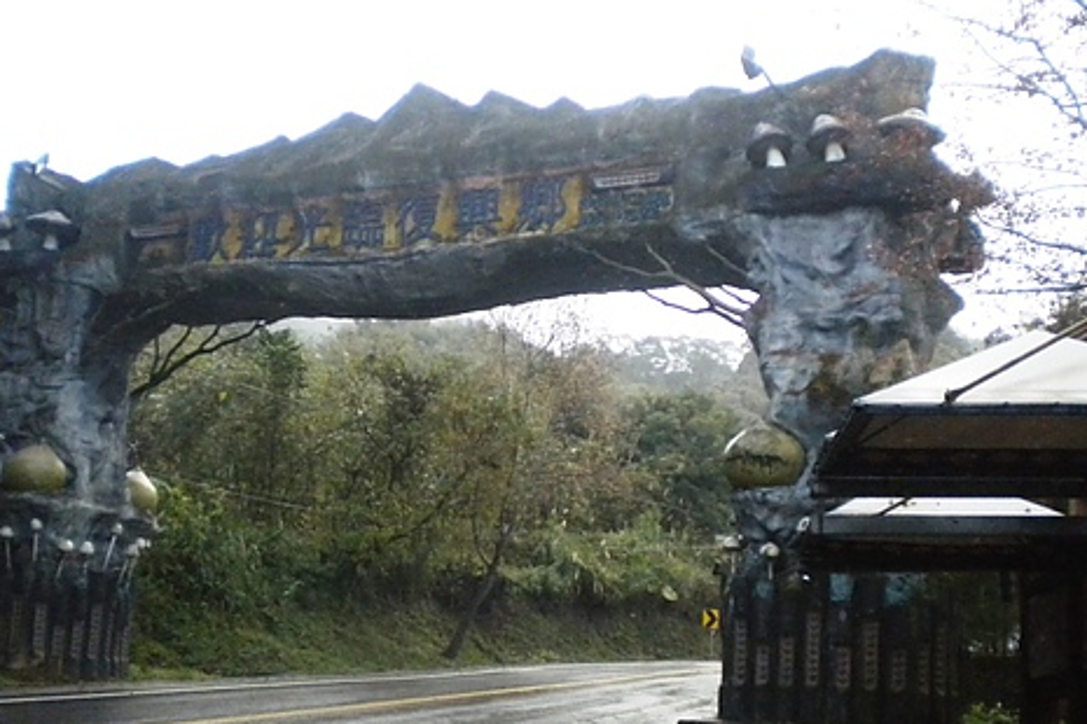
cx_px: 510
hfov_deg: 41.9
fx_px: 1419
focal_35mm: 47
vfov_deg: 28.5
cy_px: 462
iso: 400
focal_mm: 6.3
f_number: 3.1
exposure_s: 1/793
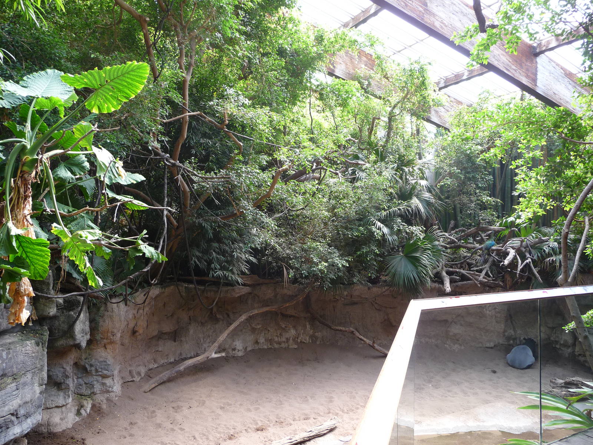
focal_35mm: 28
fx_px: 480
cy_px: 222
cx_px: 296
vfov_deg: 49.7
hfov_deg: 63.4
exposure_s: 1/40
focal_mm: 4.7
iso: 100
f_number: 3.3
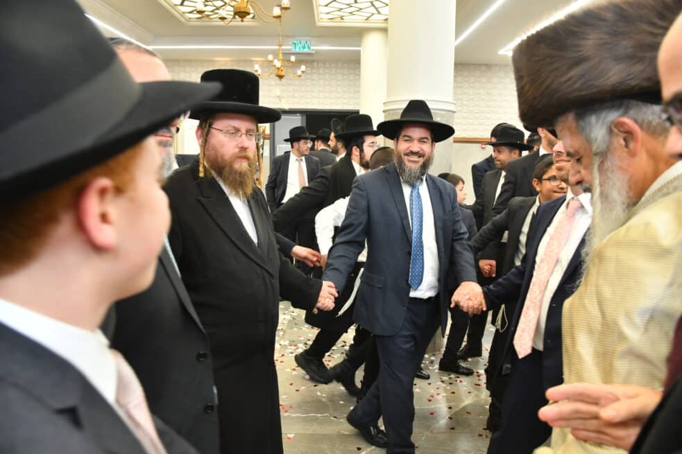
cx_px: 344
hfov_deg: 71.5
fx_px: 473
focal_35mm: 25
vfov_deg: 51.3
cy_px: 221
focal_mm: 24
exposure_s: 1/125
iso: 1000
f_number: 5.6
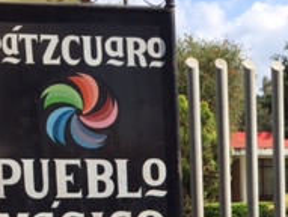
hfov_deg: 19.4
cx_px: 312
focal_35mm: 97
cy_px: 315
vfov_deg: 14.4
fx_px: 809
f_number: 2.2
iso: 32
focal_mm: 4.15
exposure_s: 1/1319
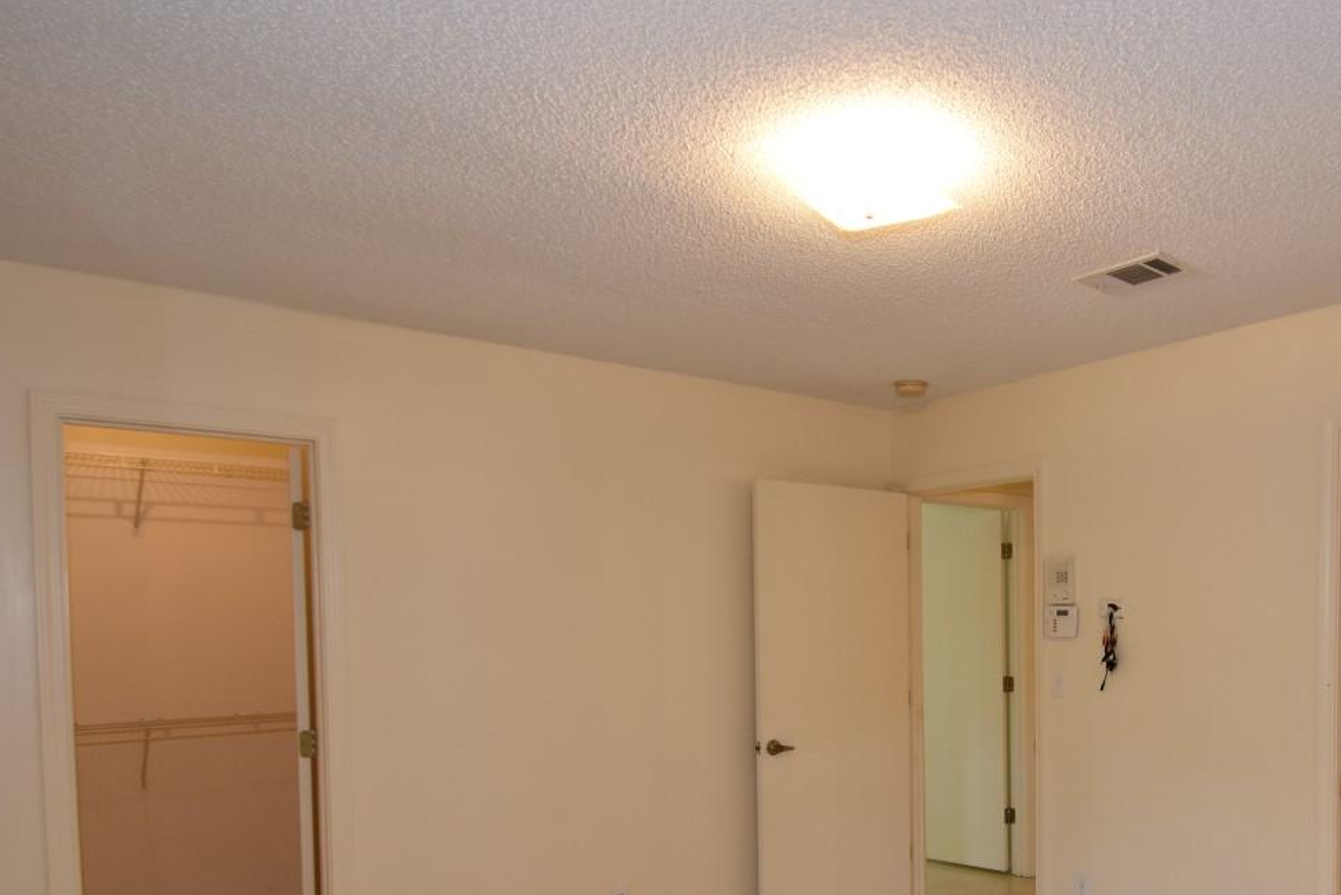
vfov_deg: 49.9
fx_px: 931
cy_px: 633
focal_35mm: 25
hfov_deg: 68.5
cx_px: 944
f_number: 4
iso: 400
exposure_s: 1/60
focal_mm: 10
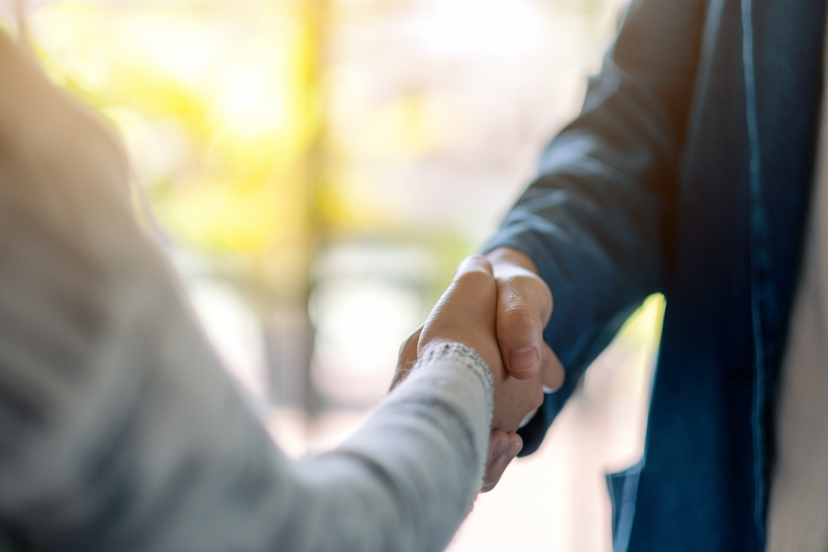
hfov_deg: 24.2
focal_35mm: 84
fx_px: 1932
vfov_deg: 16.3
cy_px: 276
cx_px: 414
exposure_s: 1/950
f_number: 1.4
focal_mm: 56
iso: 200
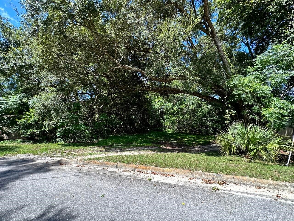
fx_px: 119
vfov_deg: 85.7
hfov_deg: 102.1
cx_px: 147
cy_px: 110
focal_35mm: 14
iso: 40
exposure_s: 1/312
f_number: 2.2
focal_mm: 2.22
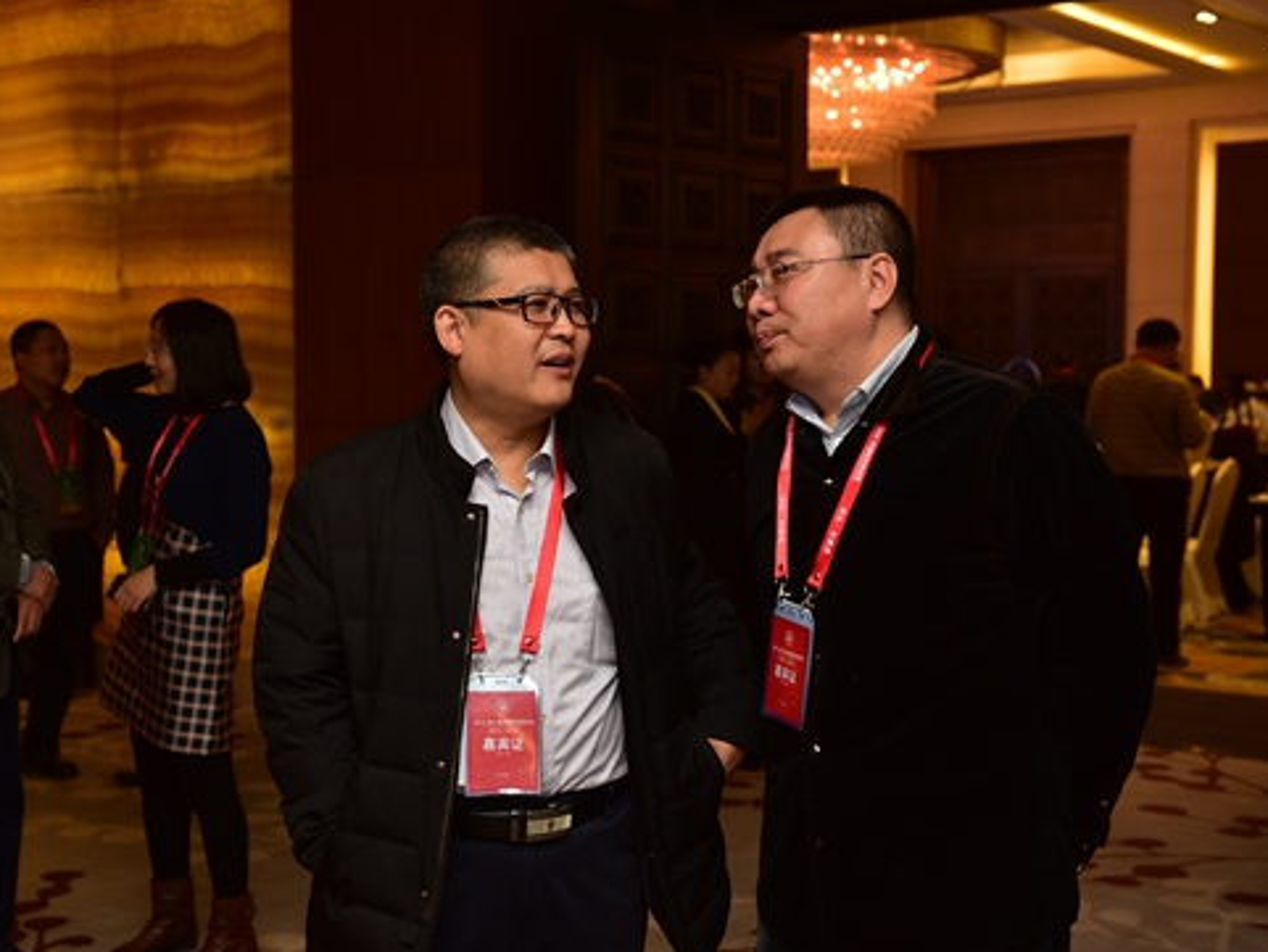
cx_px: 556
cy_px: 456
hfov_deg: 35.5
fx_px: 1979
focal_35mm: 54
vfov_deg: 27.0
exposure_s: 1/80
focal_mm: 45
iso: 800
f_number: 4.5
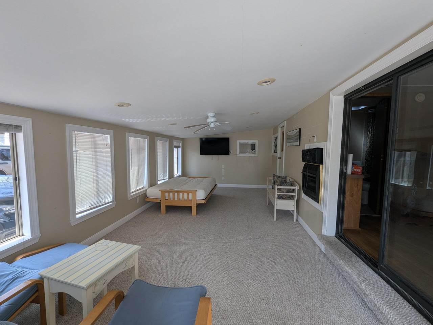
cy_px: 162
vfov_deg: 89.9
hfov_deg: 106.2
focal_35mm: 13
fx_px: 163
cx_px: 216
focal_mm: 1.95
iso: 44
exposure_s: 1/142
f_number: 2.2
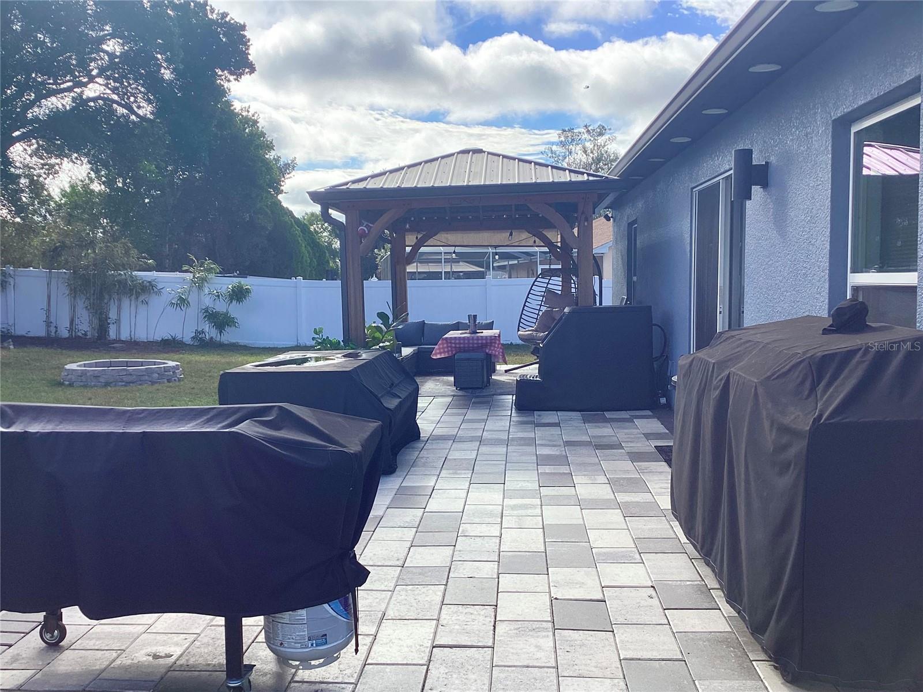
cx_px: 462
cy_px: 346
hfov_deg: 58.4
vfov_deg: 45.4
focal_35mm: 31
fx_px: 826
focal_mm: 3.3
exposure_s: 1/1101
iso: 25
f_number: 2.4
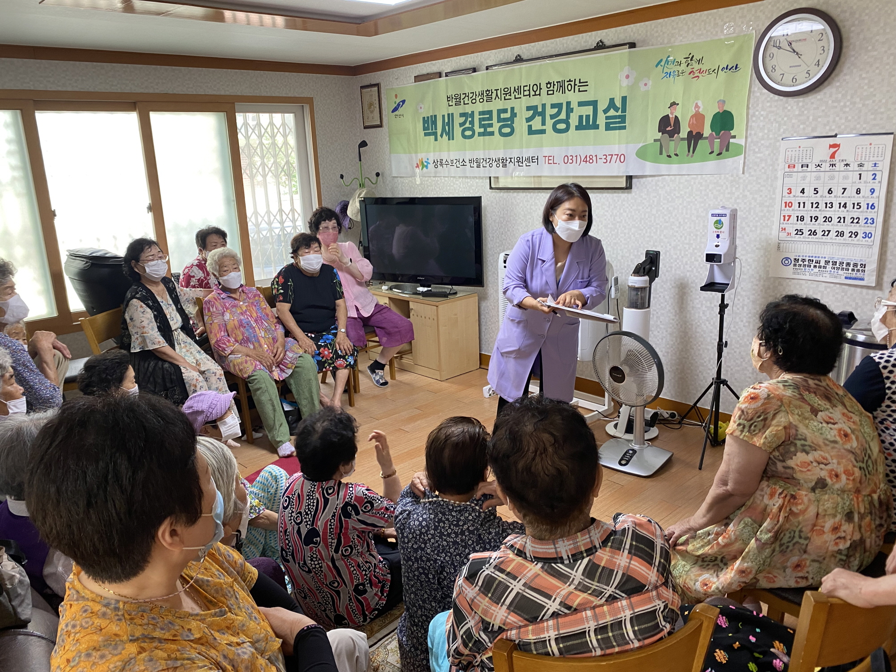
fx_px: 673
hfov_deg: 67.3
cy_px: 336
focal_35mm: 26
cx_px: 448
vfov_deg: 53.1
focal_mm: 4.25
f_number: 1.8
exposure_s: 1/60
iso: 80
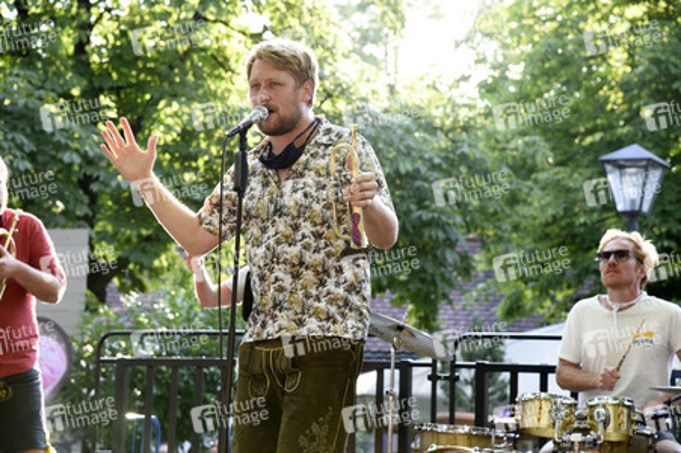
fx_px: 2079
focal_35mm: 110
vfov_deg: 12.4
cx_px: 340
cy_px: 226
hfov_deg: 18.6
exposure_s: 1/80
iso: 500
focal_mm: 110
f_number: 6.3
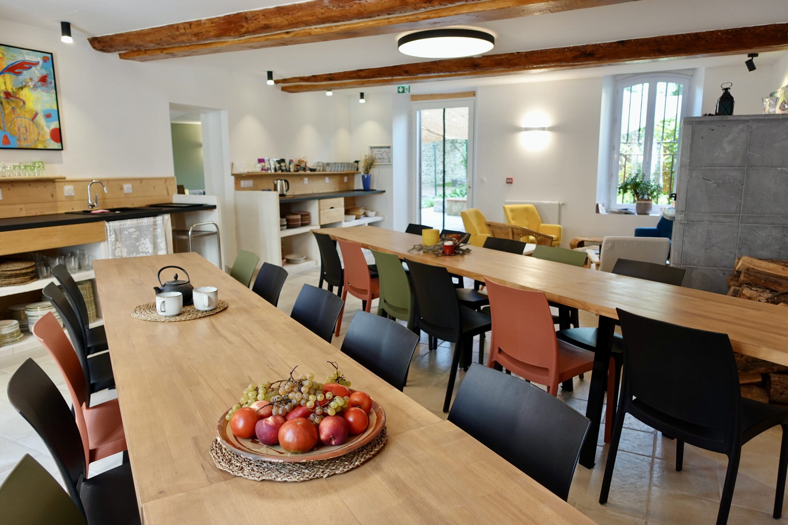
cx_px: 394
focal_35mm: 24
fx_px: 525
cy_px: 262
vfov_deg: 53.1
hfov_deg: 73.7
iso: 125
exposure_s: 1/30
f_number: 2.2
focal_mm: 9.4
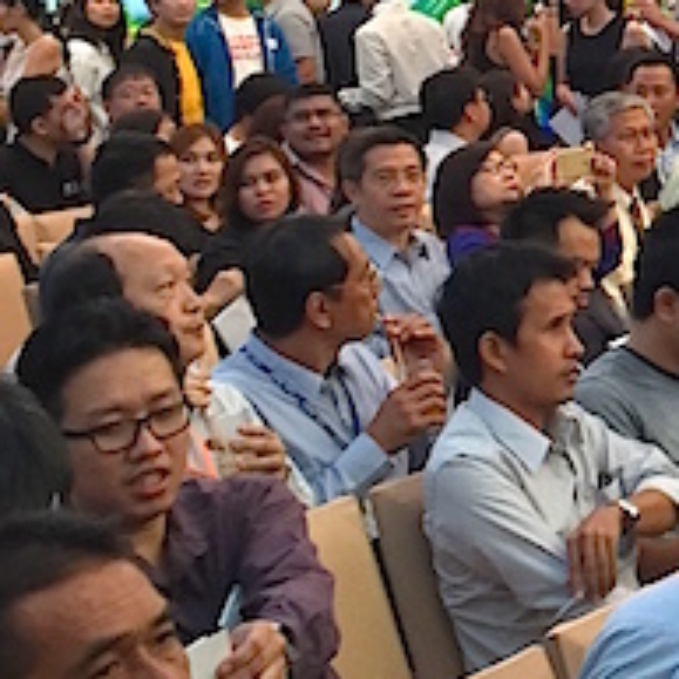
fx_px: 2952
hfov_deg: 12.0
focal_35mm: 133
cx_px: 1242
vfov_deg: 13.0
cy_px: 109
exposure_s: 1/115
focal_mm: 4.15
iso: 32
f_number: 2.2
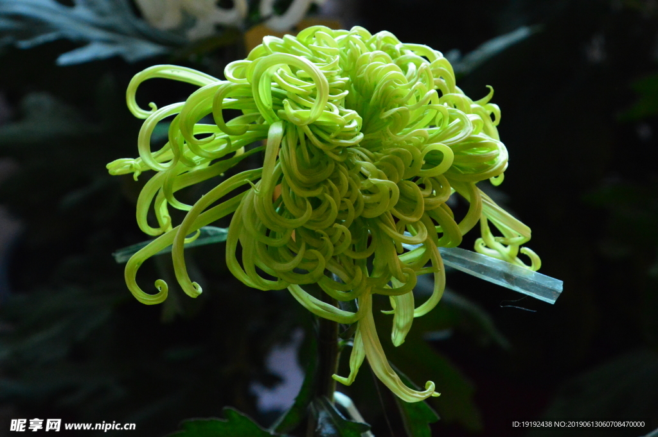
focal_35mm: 120
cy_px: 218
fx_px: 2192
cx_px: 329
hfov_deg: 17.1
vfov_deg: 11.4
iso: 4000
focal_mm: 80
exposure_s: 1/250
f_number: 10
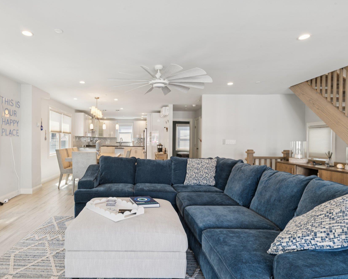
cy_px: 144
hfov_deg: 76.9
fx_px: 216
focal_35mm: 21
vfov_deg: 65.5
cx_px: 142
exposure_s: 1/4
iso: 125
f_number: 11
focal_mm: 18
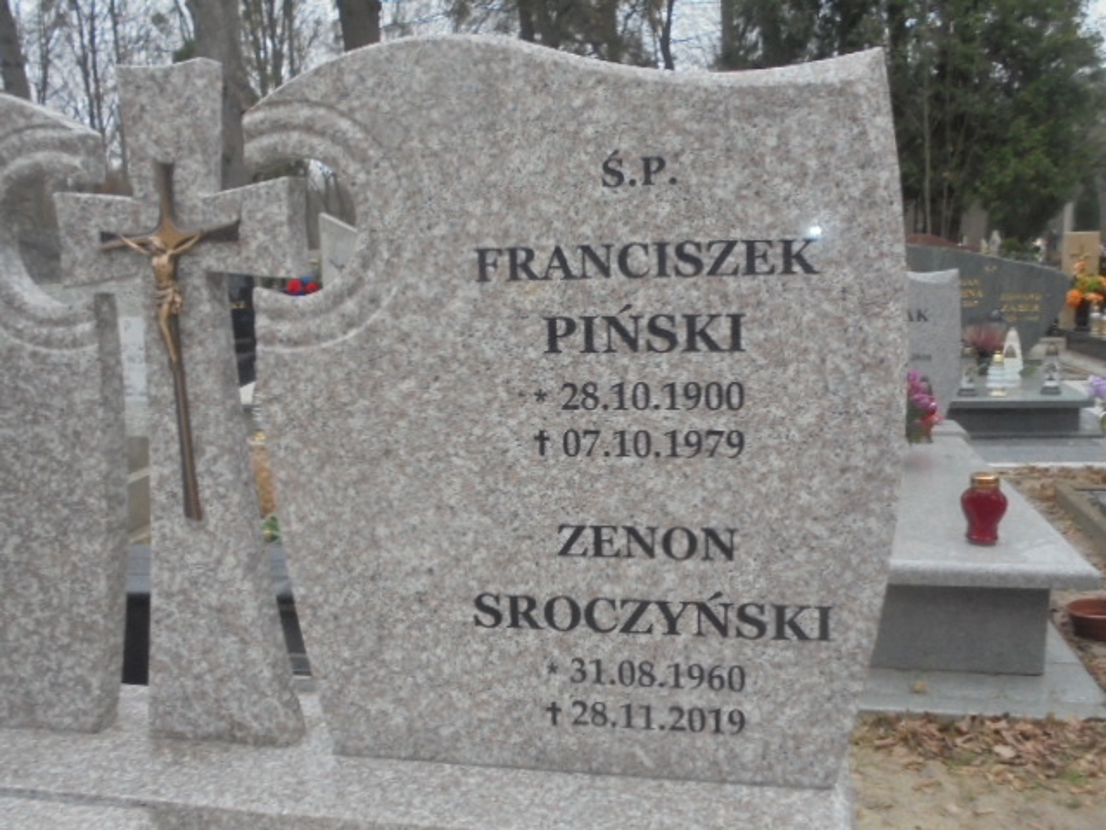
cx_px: 553
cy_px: 415
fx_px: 1086
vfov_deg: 41.8
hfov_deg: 54.0
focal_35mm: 34
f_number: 4
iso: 400
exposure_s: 1/30
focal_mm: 6.1
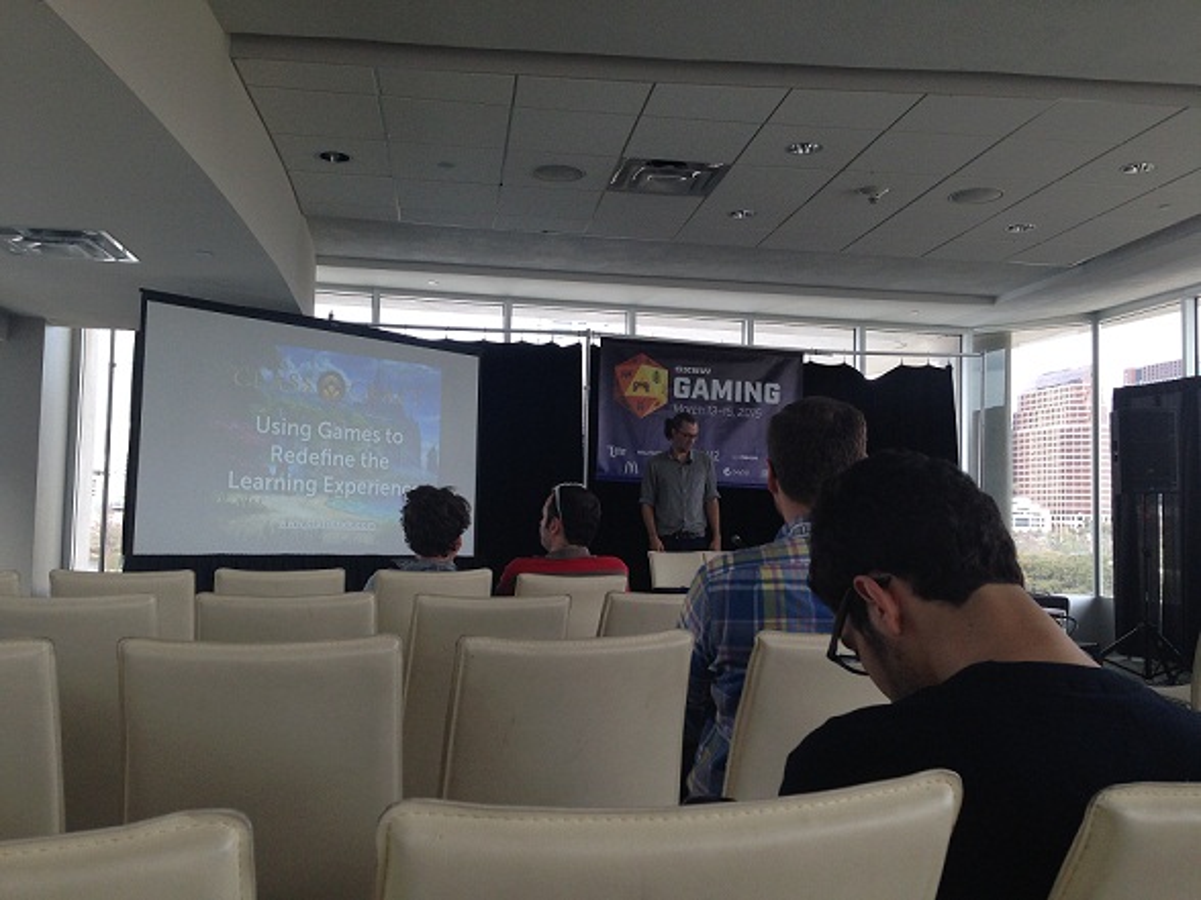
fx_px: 1145
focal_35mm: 33
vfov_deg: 42.9
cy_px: 450
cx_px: 600
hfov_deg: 55.4
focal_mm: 4.12
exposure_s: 1/120
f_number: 2.4
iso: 80
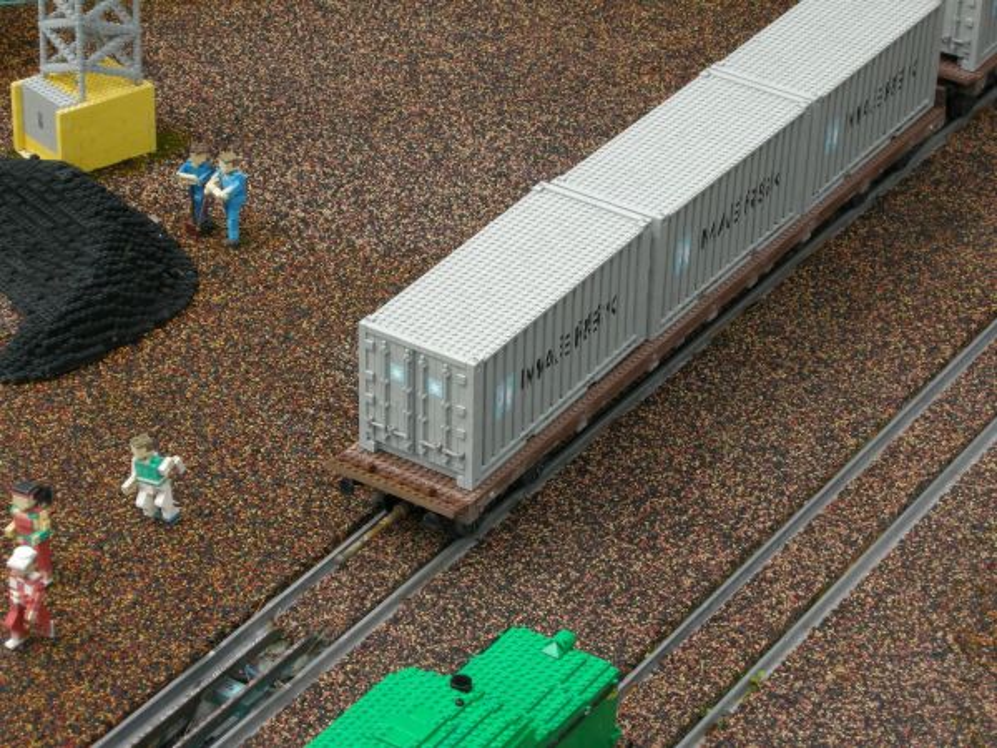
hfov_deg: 16.8
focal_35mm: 117
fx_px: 3370
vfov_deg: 12.7
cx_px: 498
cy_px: 374
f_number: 5.1
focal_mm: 24.5
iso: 64
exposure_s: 1/152
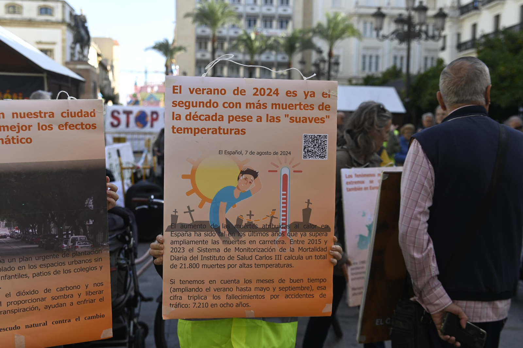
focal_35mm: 44
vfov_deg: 30.5
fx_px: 639
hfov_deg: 44.5
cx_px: 262
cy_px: 174
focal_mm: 44
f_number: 4
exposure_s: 1/250
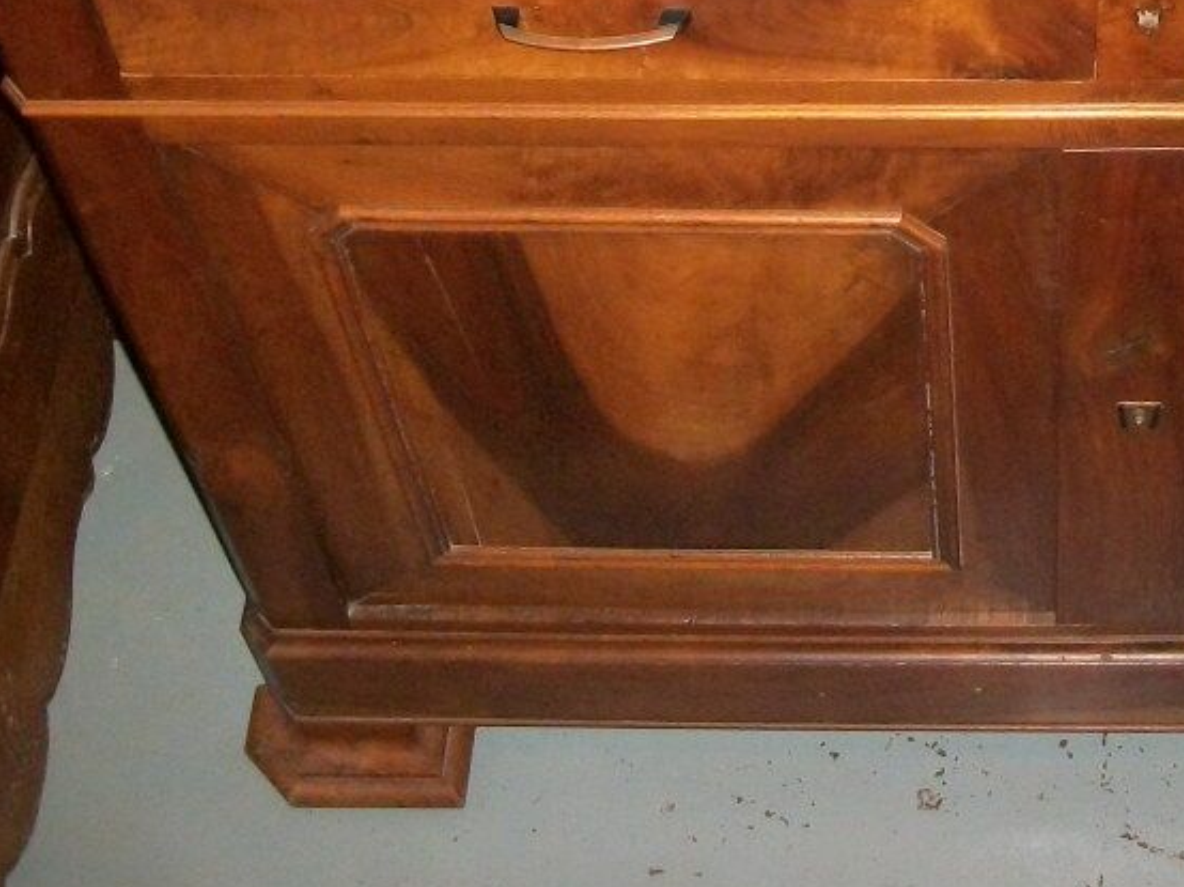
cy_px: -45
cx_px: 1073
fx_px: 2530
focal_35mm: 74
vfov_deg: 19.2
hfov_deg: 25.5
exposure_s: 1/30
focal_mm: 5.7
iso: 250
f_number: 2.9
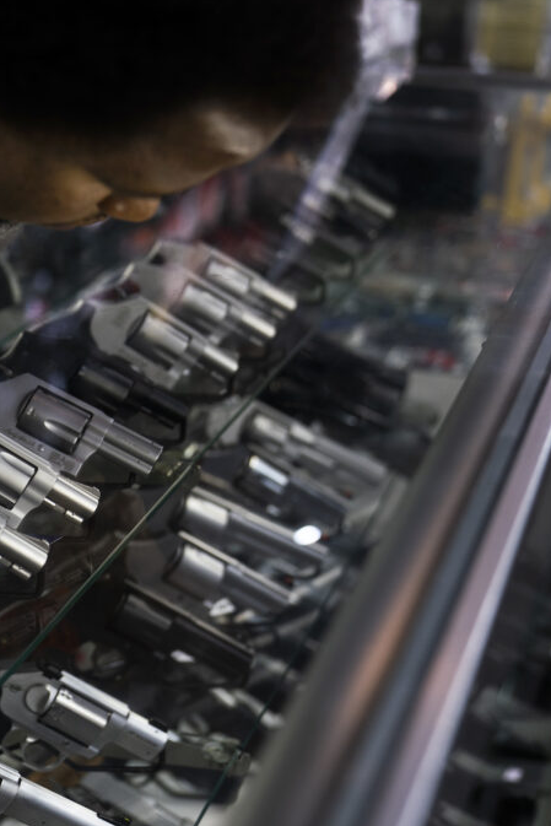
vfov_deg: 28.8
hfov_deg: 19.0
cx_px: 16
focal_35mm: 70
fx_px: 1606
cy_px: 413
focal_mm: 46
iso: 400
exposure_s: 1/125
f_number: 2.8
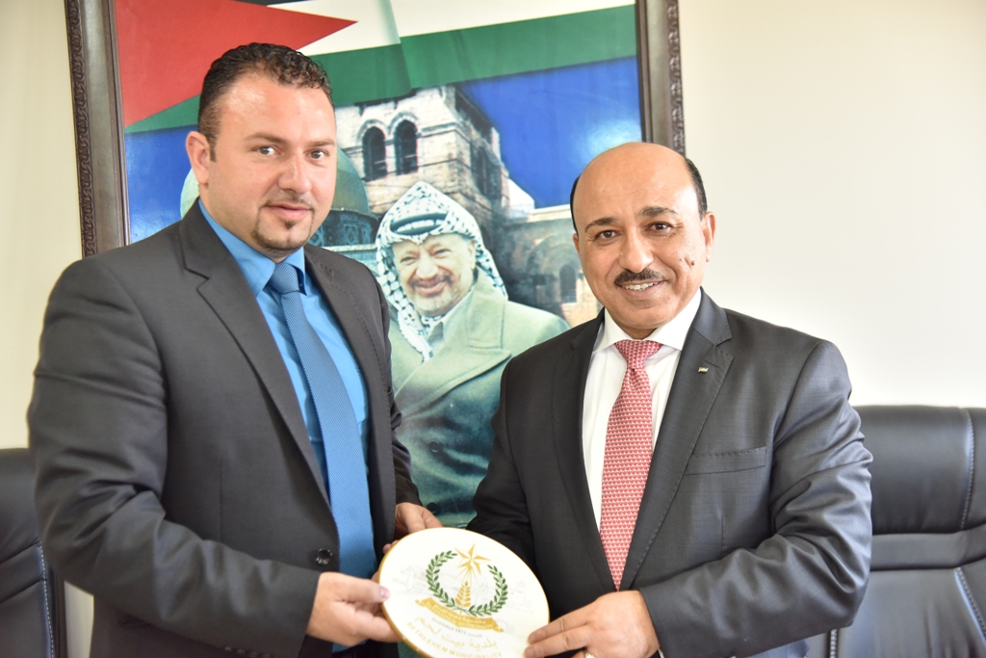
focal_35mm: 58
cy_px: 329
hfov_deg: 34.5
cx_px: 493
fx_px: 1589
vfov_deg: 23.4
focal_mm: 58
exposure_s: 1/200
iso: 2000
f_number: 4
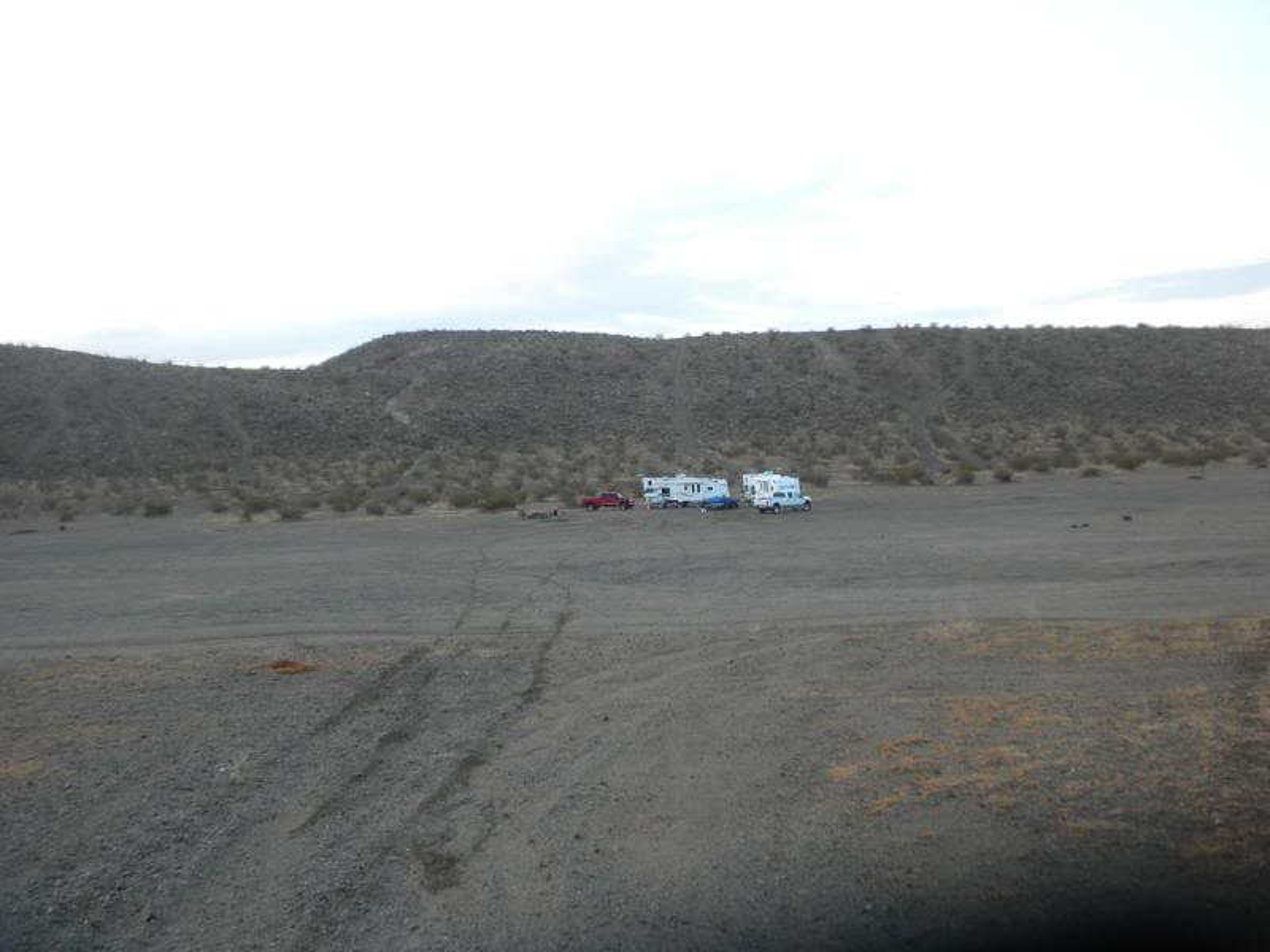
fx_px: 1357
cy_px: 476
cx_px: 635
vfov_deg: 38.7
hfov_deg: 50.1
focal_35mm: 37
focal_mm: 6.6
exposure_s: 1/54
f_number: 3.5
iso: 118
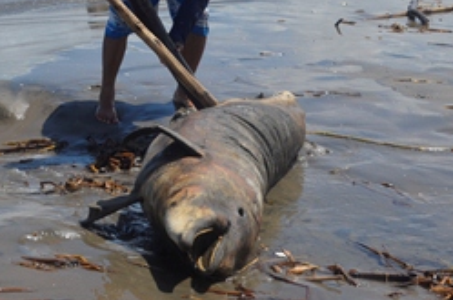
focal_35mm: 89
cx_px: 106
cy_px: -16
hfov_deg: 22.7
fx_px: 1118
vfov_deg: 15.0
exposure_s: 1/320
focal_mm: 28
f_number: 8
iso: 100
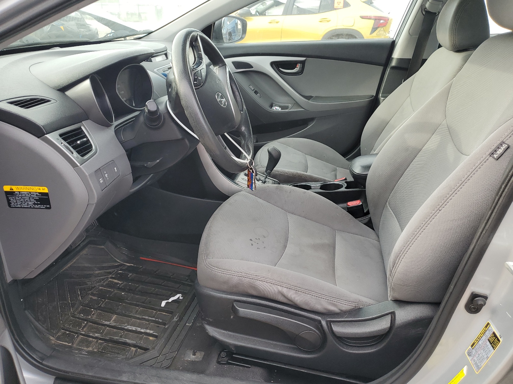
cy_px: 192
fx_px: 385
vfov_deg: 53.1
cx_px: 256
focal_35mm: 26
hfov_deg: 67.3
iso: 50
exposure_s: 1/182
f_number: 1.5
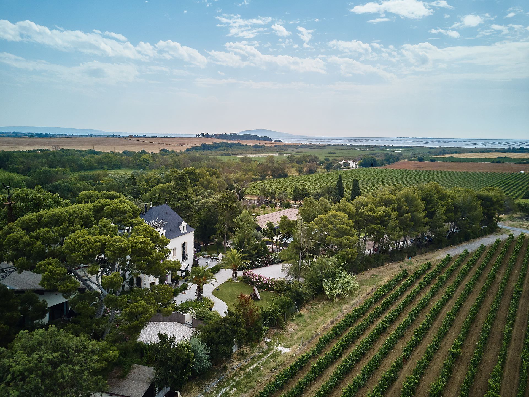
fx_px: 397
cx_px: 264
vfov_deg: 53.0
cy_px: 198
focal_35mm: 26
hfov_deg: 67.3
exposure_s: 1/200
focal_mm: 4.73
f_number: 2.2
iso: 100
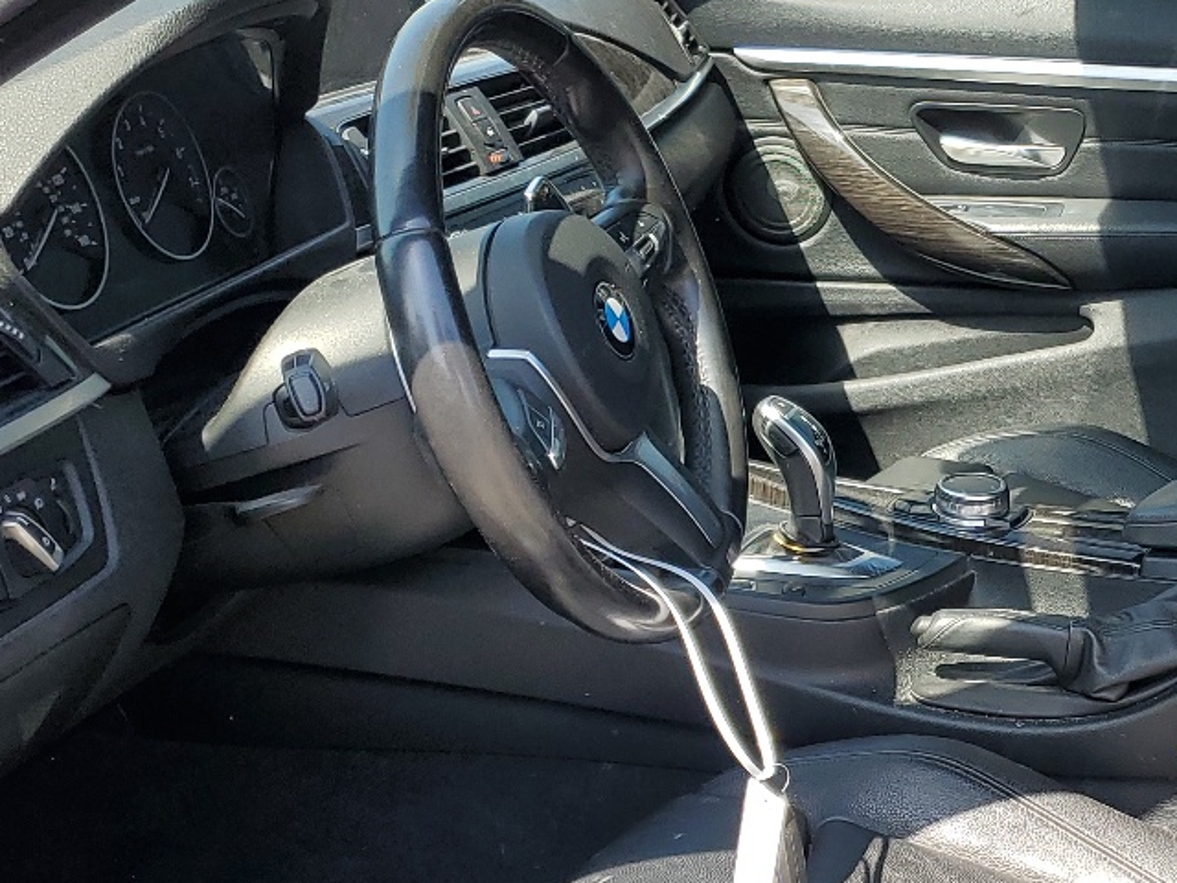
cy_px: 563
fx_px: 2210
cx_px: 1021
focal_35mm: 65
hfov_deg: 28.8
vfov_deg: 22.5
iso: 50
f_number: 1.5
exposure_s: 1/588
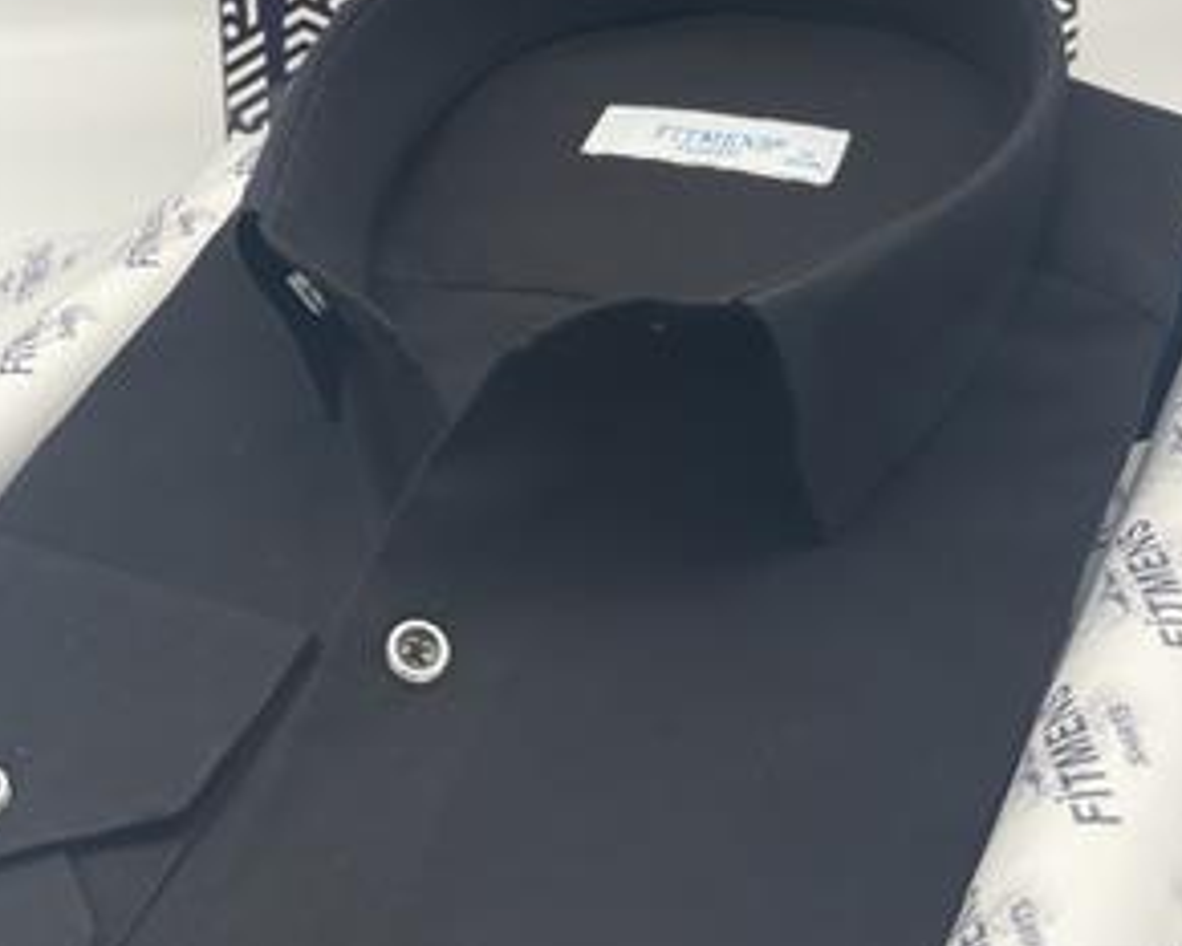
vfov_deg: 20.9
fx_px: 2520
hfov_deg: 26.4
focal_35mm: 72
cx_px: 597
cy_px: 124
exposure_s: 1/122
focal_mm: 6
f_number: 2
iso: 32
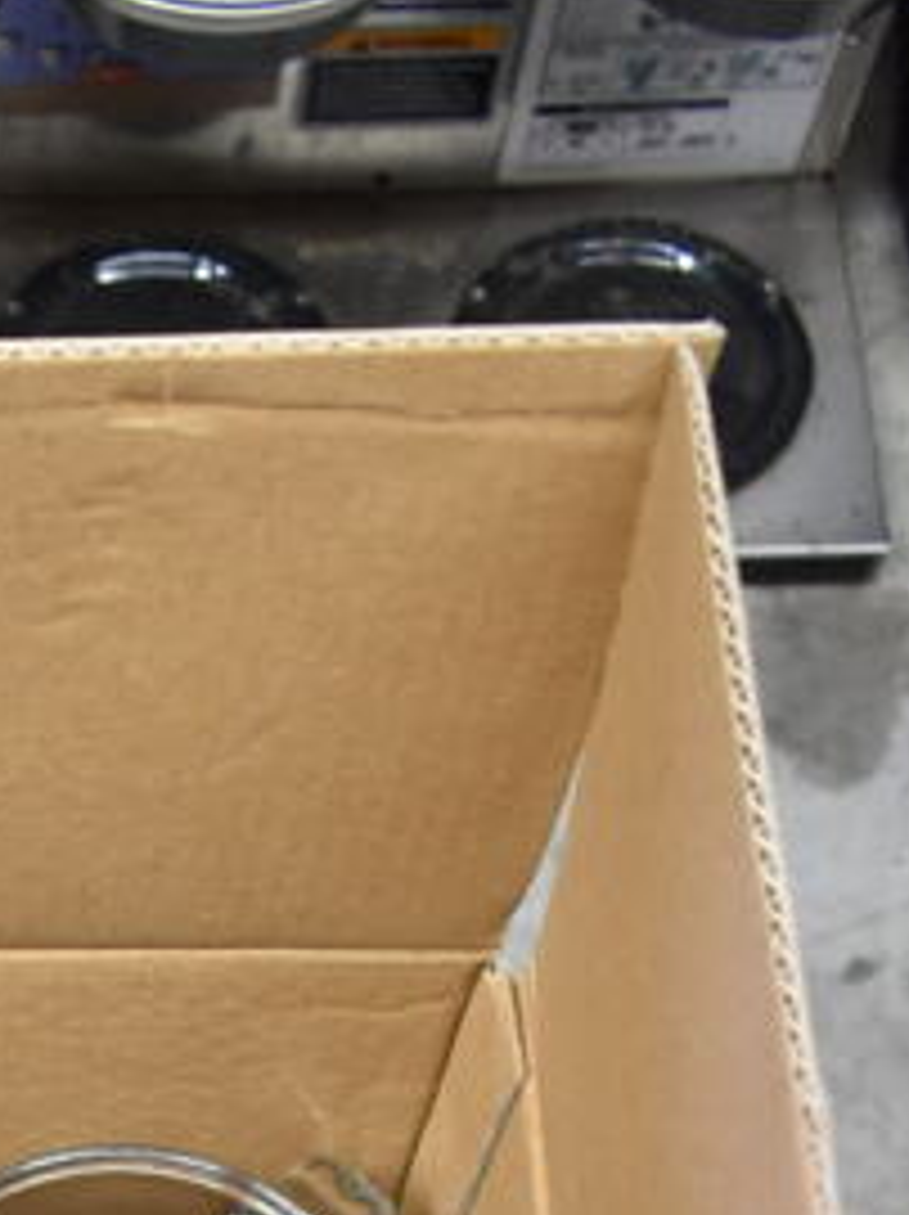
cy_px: 1960
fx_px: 3086
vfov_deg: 18.8
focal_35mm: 88
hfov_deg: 16.0
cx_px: -238
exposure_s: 1/30
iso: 900
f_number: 3.5
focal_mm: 18
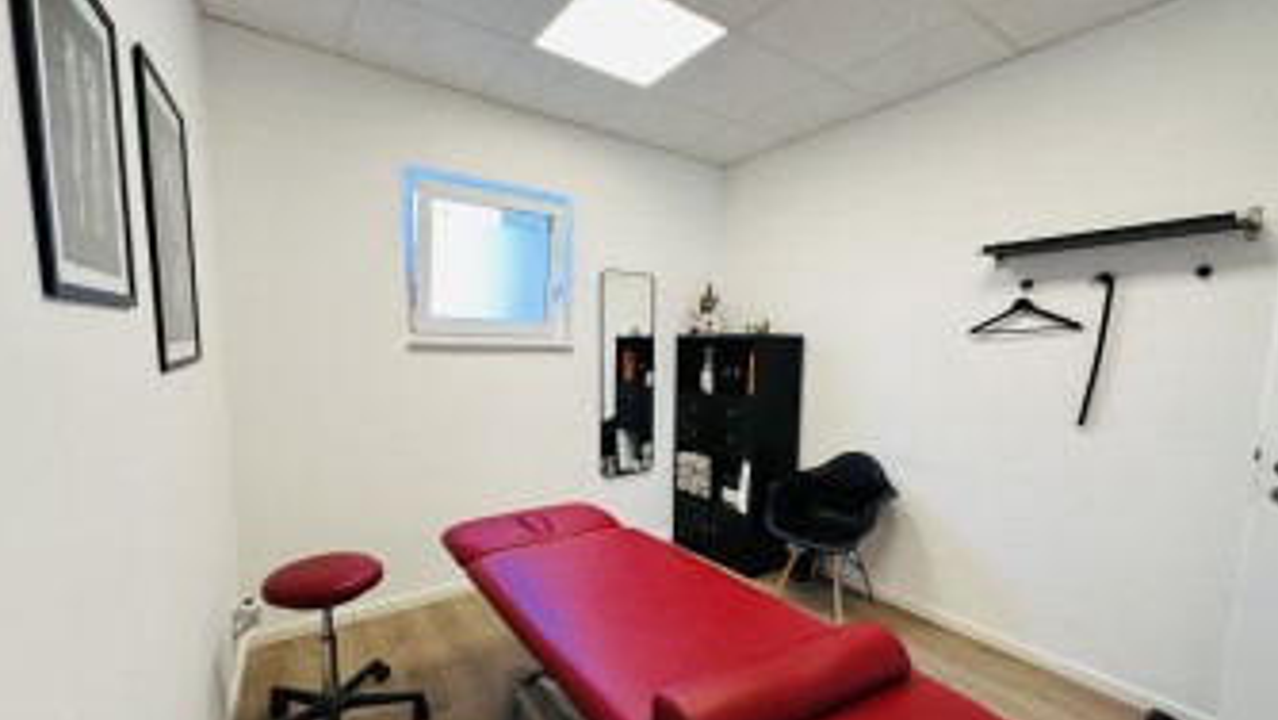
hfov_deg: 99.3
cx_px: 662
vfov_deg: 66.8
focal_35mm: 16
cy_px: 408
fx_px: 542
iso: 100
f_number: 2.2
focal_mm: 2.22
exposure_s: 1/100
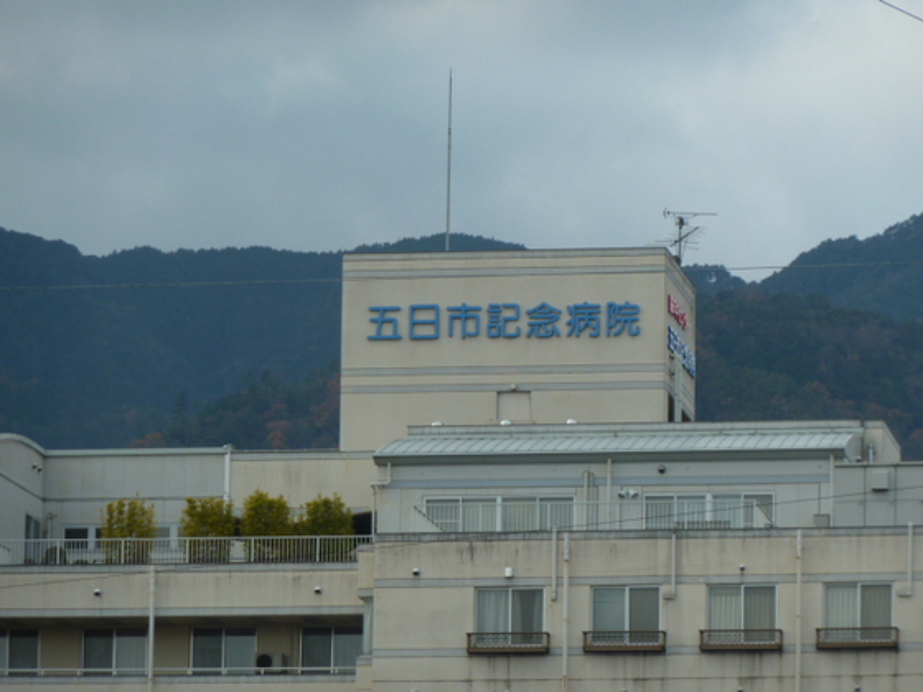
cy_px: 346
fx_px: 5999
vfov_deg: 6.6
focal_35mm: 225
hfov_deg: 8.8
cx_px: 462
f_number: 4.6
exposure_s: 1/320
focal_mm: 37
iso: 80
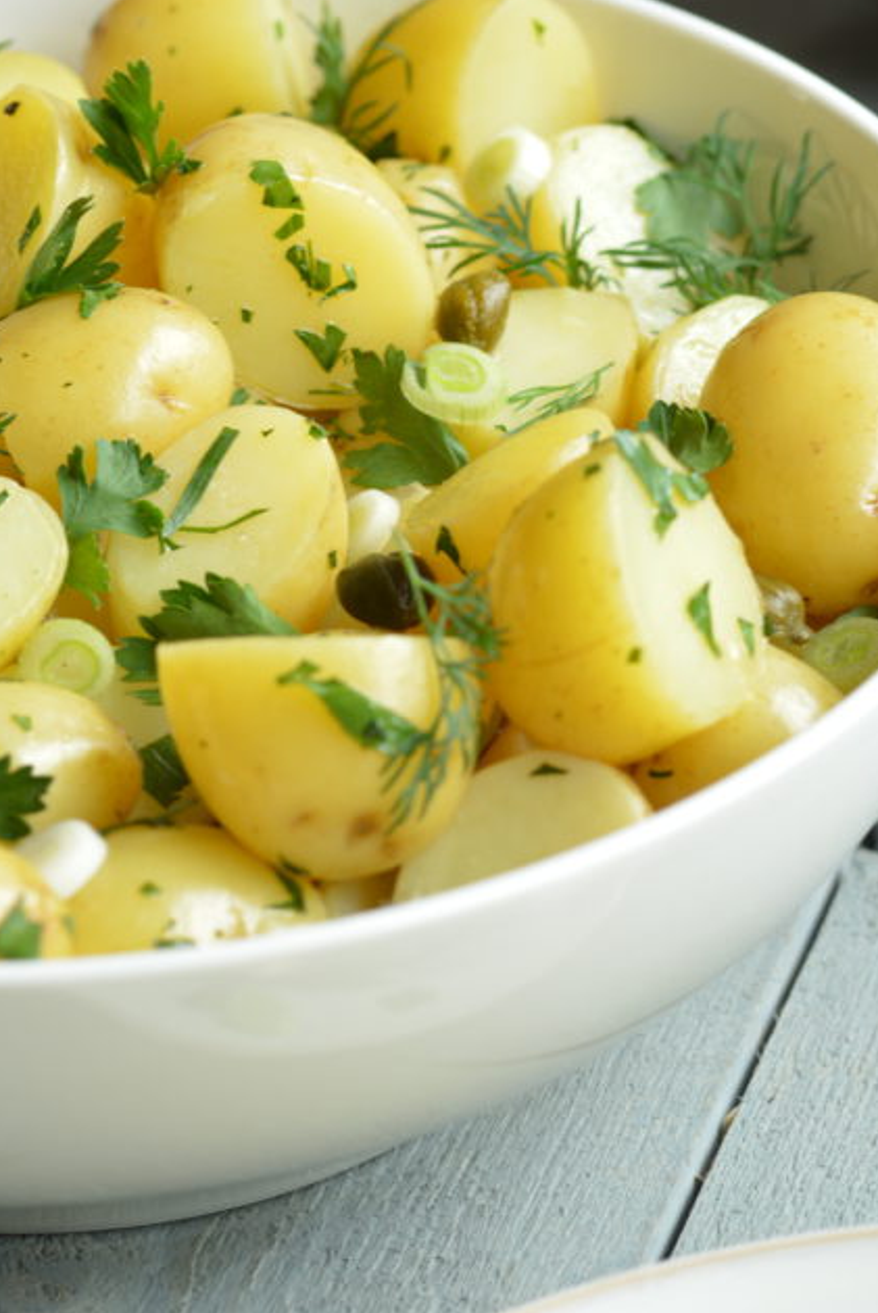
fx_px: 9342
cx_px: 370
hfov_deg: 5.4
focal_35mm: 256
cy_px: 817
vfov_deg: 8.0
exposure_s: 1/25
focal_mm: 105
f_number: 8
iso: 200
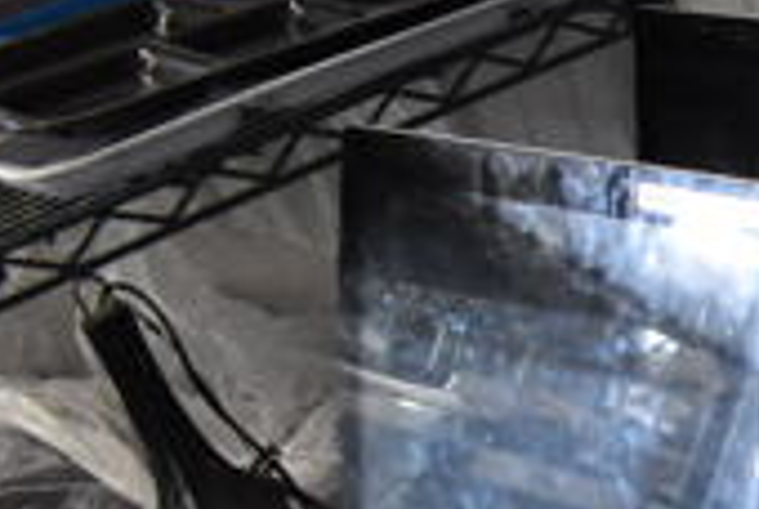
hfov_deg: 17.5
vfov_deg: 13.4
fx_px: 2049
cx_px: 1313
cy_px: 746
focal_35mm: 97
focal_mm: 18
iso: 5000
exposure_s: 1/125
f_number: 3.5
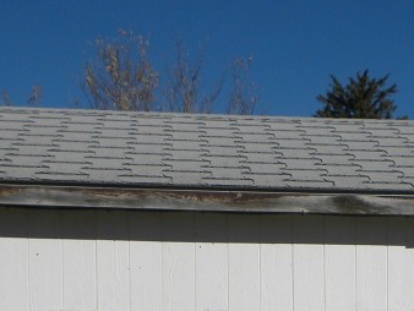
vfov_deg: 12.7
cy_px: 438
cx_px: 390
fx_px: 1340
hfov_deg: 17.2
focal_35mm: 112
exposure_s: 1/362
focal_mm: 6.6
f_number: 10
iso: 64
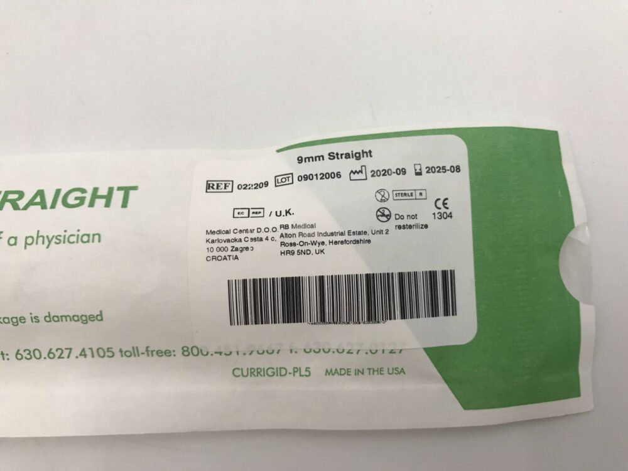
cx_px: 314
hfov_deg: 63.4
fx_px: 508
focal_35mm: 28
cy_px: 236
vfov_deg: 49.7
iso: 25
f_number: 1.8
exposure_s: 1/40
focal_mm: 3.99
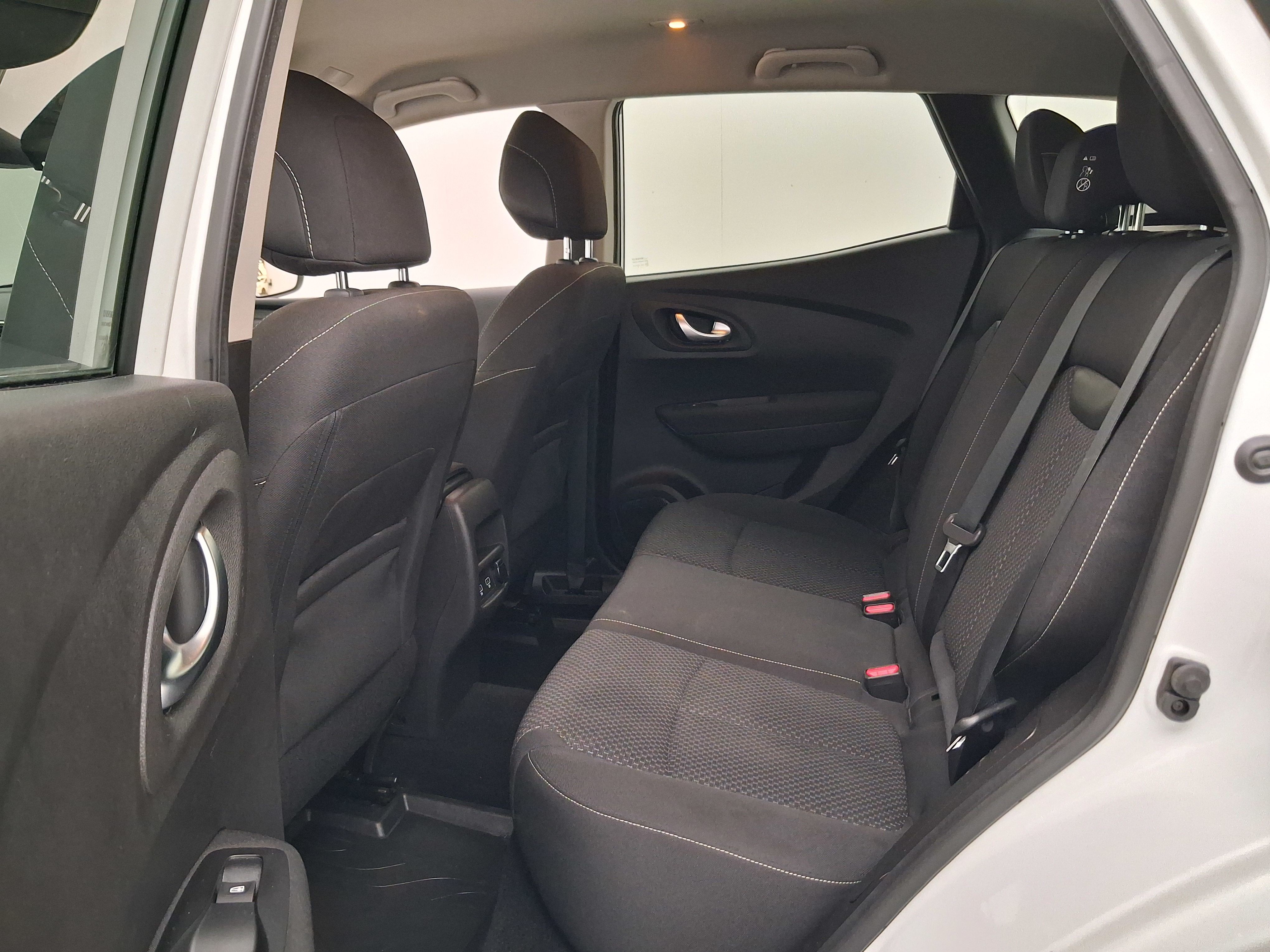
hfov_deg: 65.3
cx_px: 635
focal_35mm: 27
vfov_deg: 51.4
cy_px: 476
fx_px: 991
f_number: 1.8
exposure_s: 1/25
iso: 640
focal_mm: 4
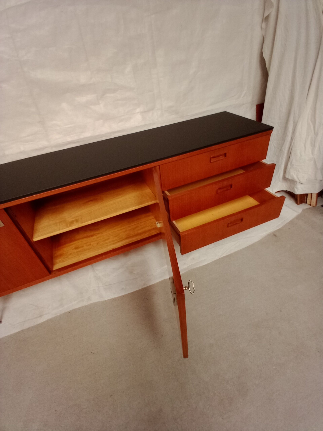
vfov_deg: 106.2
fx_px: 162
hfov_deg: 89.9
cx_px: 162
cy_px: 216
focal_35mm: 13
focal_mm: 1.4
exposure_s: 1/33.3
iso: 243
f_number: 2.2
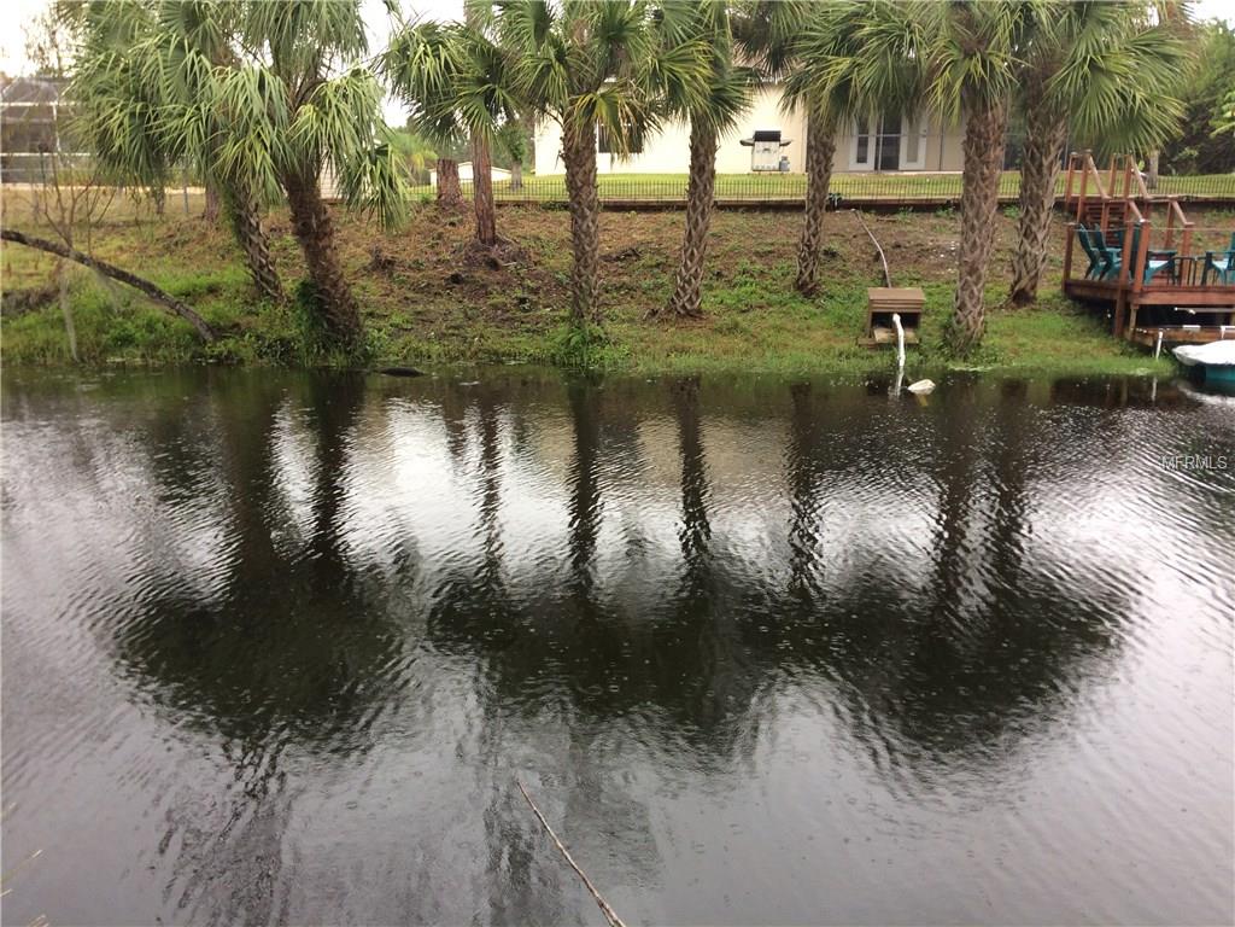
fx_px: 1035
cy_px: 464
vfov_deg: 48.2
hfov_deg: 61.7
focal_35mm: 29
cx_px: 618
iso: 50
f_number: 2.2
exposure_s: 1/120
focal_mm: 4.15
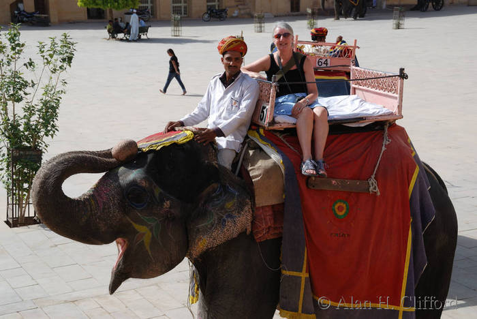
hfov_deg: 29.2
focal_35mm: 69
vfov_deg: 19.8
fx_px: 915
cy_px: 160
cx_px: 238
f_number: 7.1
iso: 100
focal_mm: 46
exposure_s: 1/320
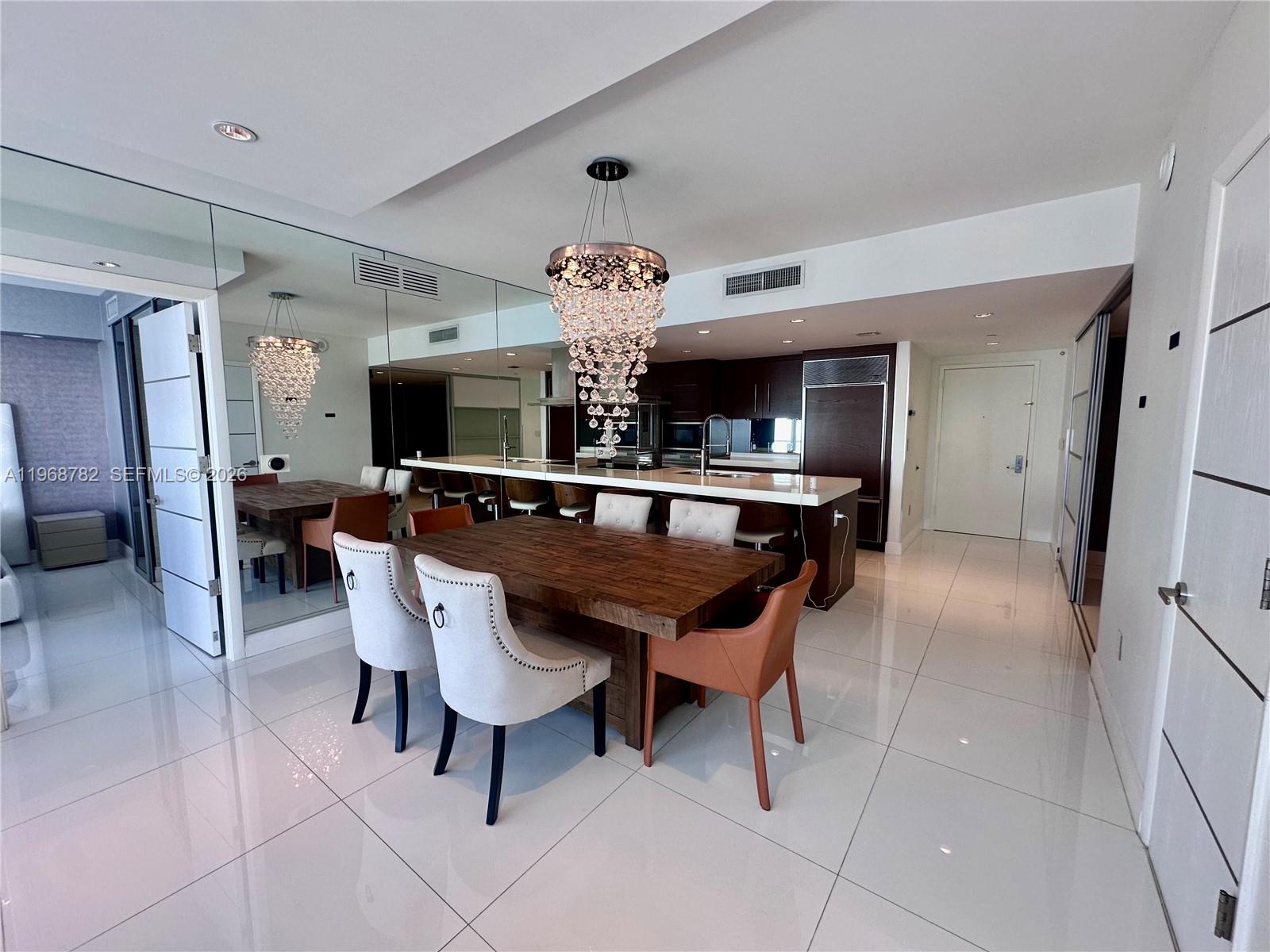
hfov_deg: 102.1
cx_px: 635
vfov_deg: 85.7
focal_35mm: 14
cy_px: 476
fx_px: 514
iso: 100
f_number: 2.2
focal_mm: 2.22
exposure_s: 1/120
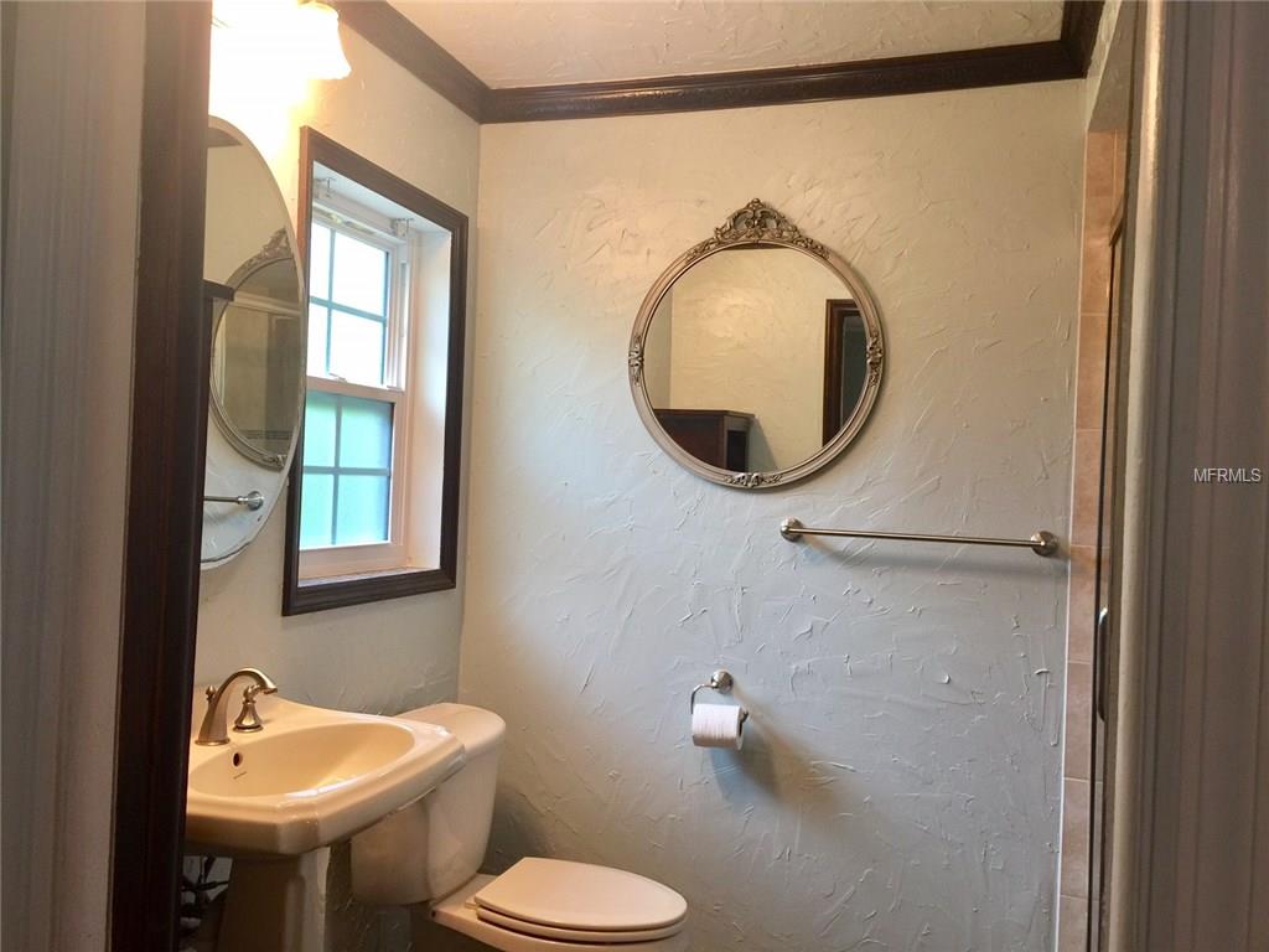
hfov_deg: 61.7
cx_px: 634
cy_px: 476
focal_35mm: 29
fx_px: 1063
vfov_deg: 48.2
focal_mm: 4.15
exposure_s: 1/30
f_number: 2.2
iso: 32
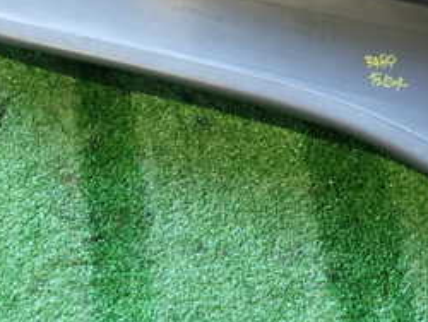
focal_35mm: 72
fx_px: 891
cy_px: 92
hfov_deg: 26.6
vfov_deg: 20.4
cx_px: 329
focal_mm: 5.4
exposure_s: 1/30
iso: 200
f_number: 2.3
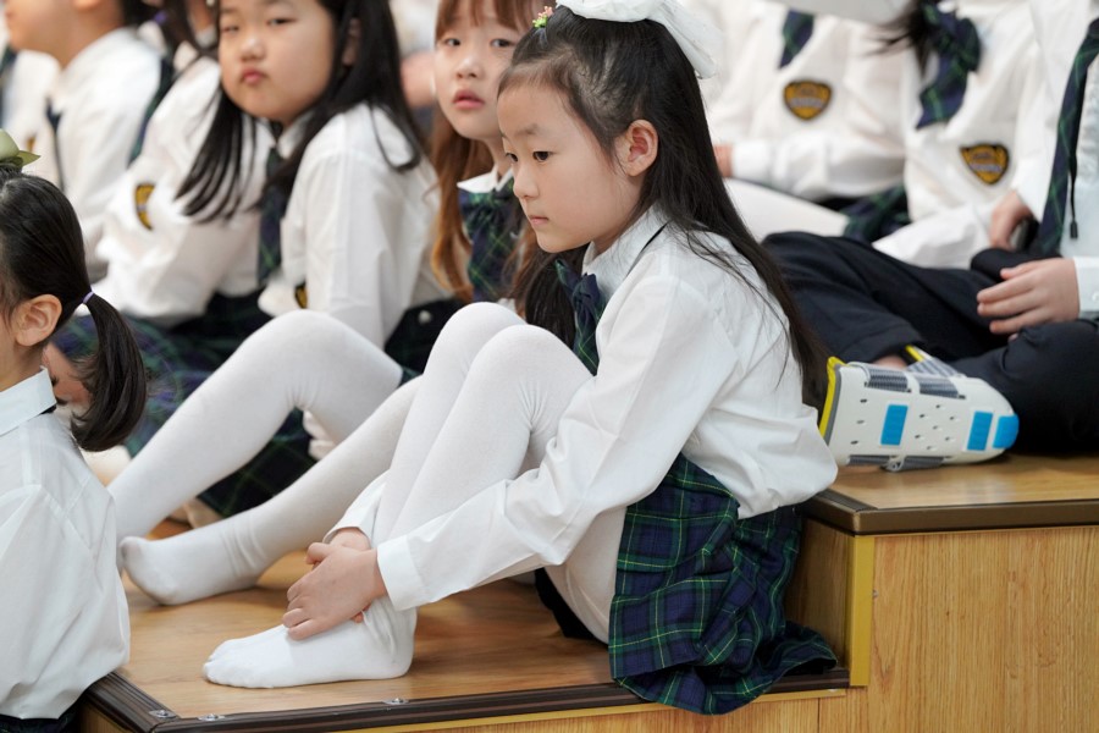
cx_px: 550
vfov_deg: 8.6
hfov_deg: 12.8
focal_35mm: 160
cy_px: 366
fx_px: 4884
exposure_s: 1/200
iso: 2500
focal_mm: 160
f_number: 4
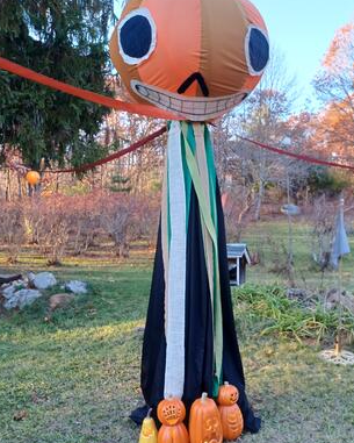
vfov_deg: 55.5
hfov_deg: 45.7
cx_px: 199
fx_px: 419
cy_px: 245
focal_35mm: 32
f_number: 1.8
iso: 100
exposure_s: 1/60
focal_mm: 4.6
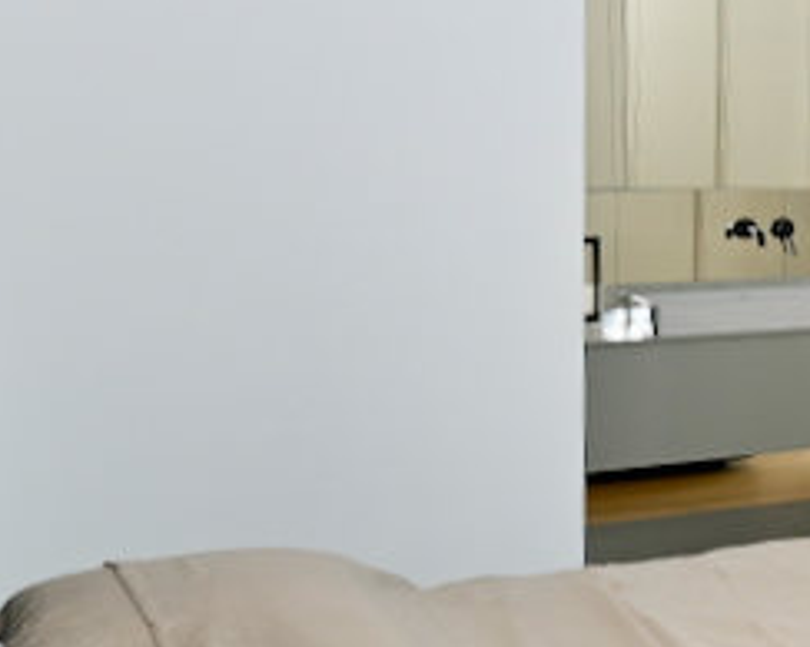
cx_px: 1776
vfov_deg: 21.8
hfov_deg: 16.8
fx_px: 1653
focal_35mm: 69
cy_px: 103
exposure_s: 1/125
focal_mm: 14
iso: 110
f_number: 5.6
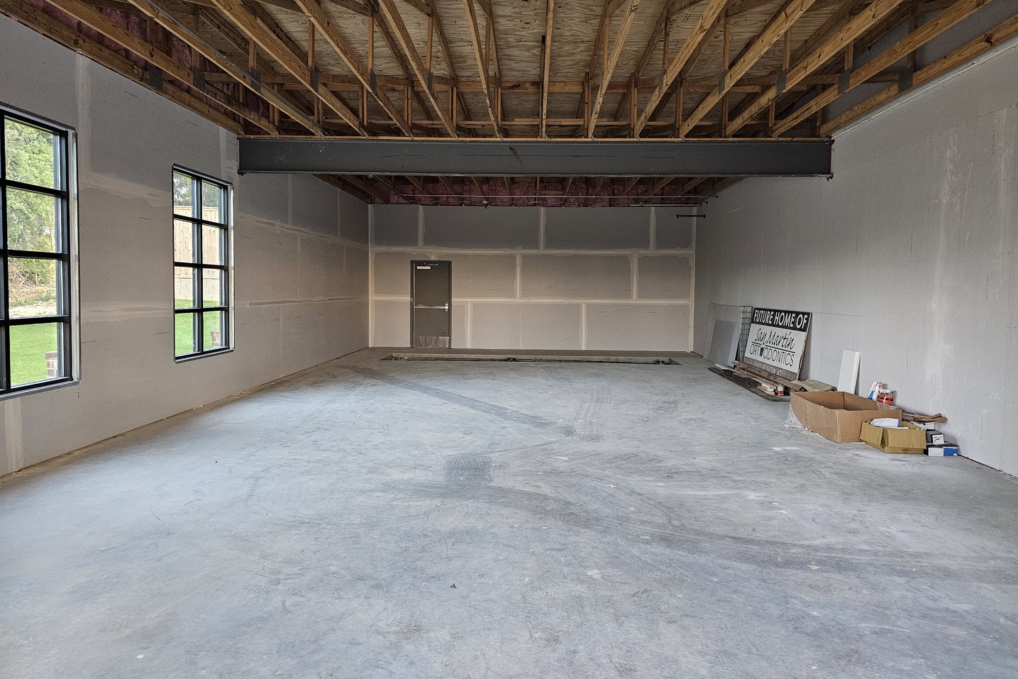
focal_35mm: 24
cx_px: 509
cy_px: 312
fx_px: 679
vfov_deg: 53.1
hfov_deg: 73.7
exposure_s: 1/60
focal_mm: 6.3
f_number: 1.7
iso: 640
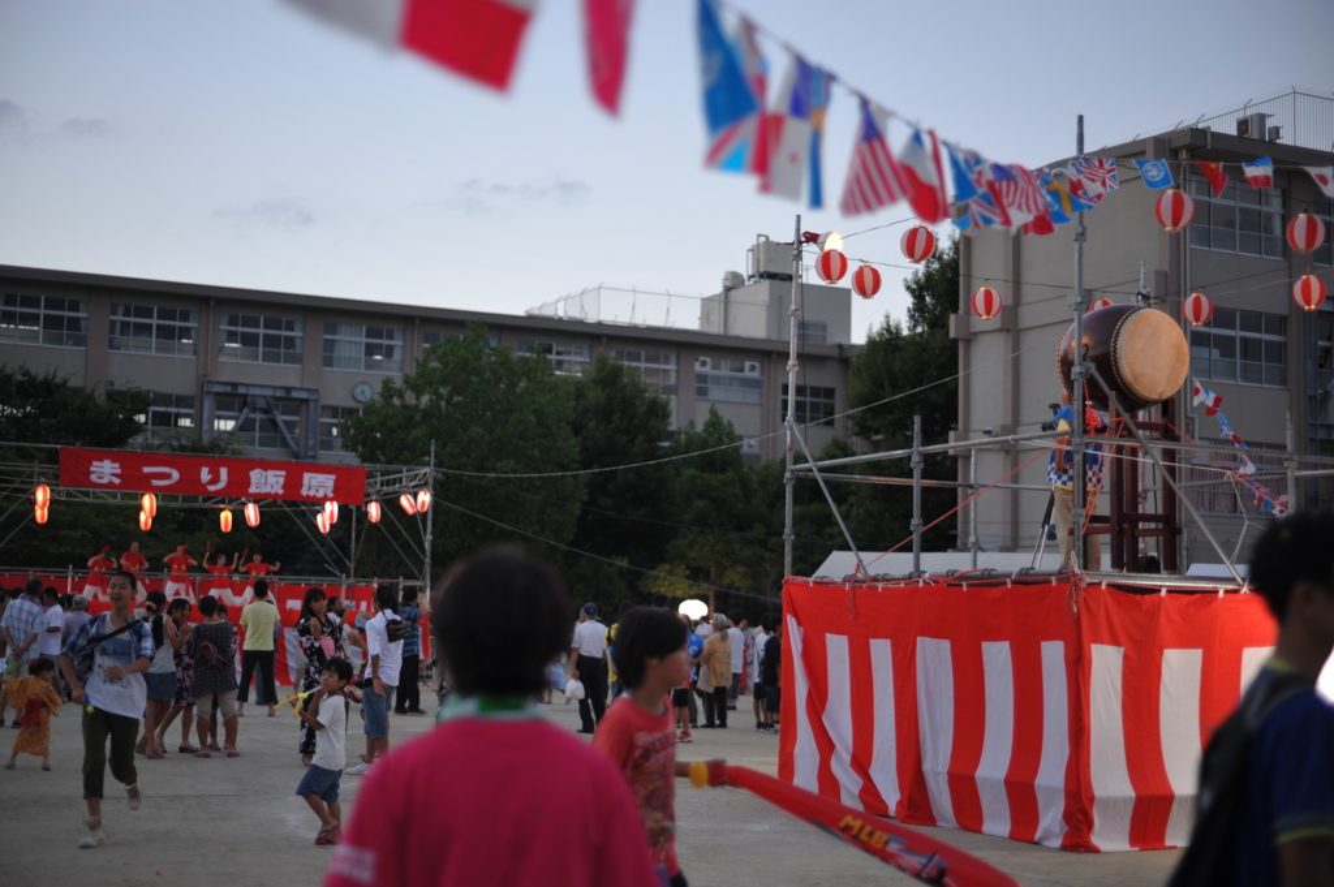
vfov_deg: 26.9
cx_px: 667
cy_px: 444
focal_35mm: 50
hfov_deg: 39.6
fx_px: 1851
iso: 200
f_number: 1.8
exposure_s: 1/160
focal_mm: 50
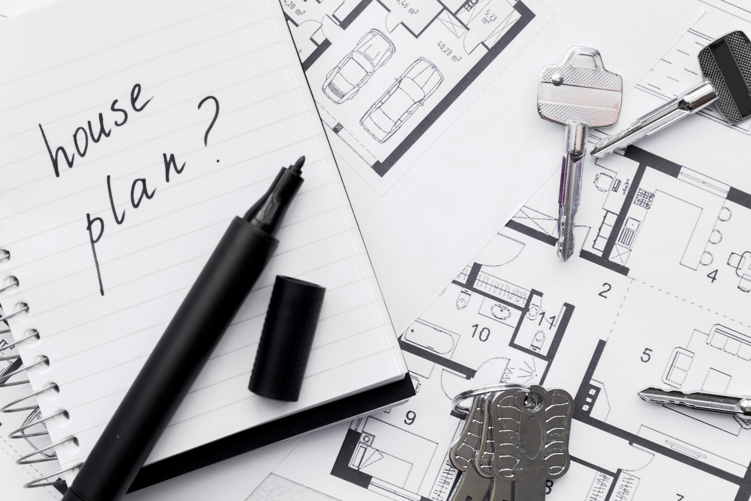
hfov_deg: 27.0
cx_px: 376
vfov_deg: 18.2
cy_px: 250
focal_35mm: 75
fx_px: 1565
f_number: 8
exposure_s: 1/4
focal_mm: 75
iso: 100
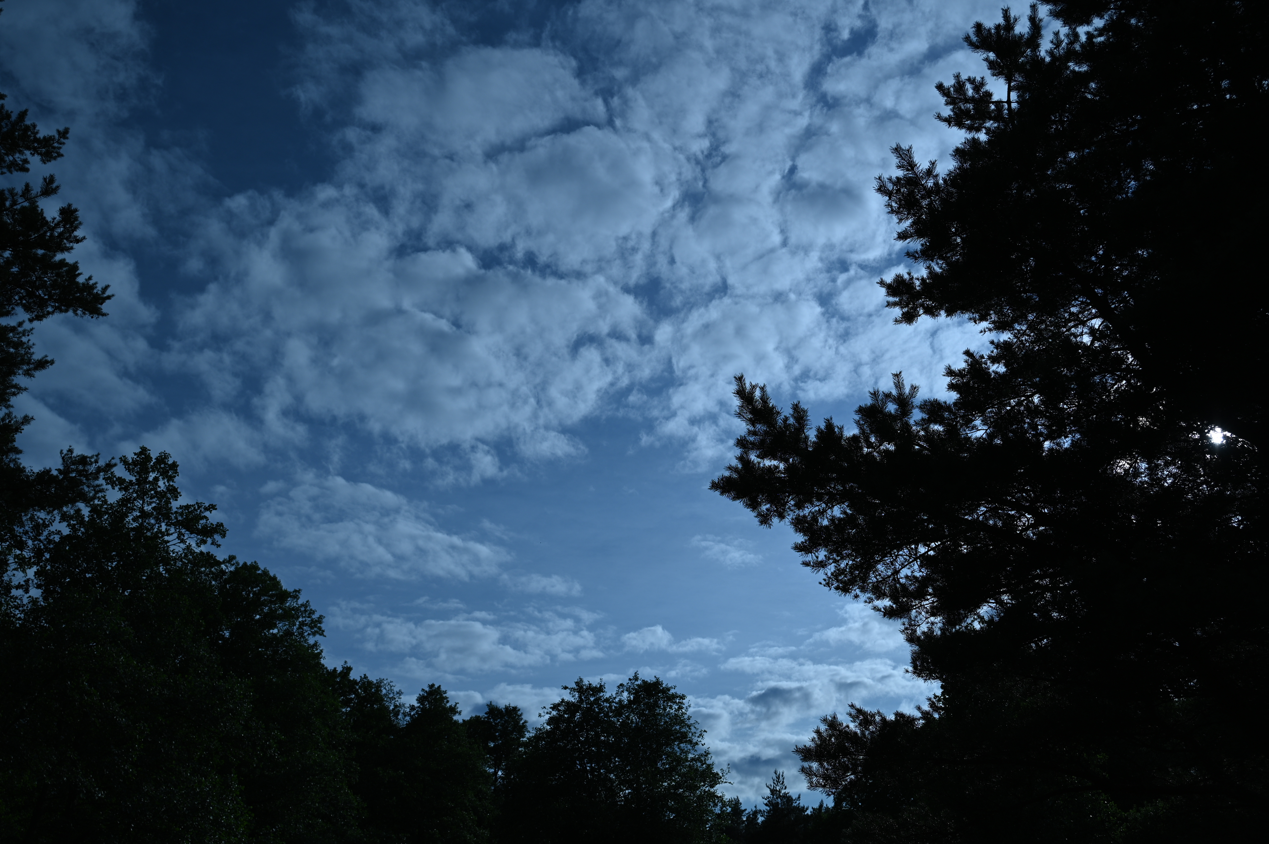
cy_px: 422
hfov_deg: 58.7
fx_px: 1127
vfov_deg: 41.1
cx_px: 634
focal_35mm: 32
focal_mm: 32
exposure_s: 1/4000
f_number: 4
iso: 100
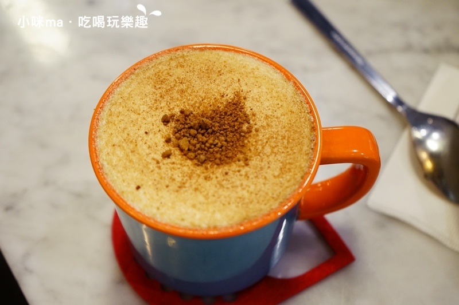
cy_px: 152
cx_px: 230
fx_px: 612
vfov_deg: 28.1
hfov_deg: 41.1
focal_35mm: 48
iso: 1600
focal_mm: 48
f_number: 4.5
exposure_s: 1/60
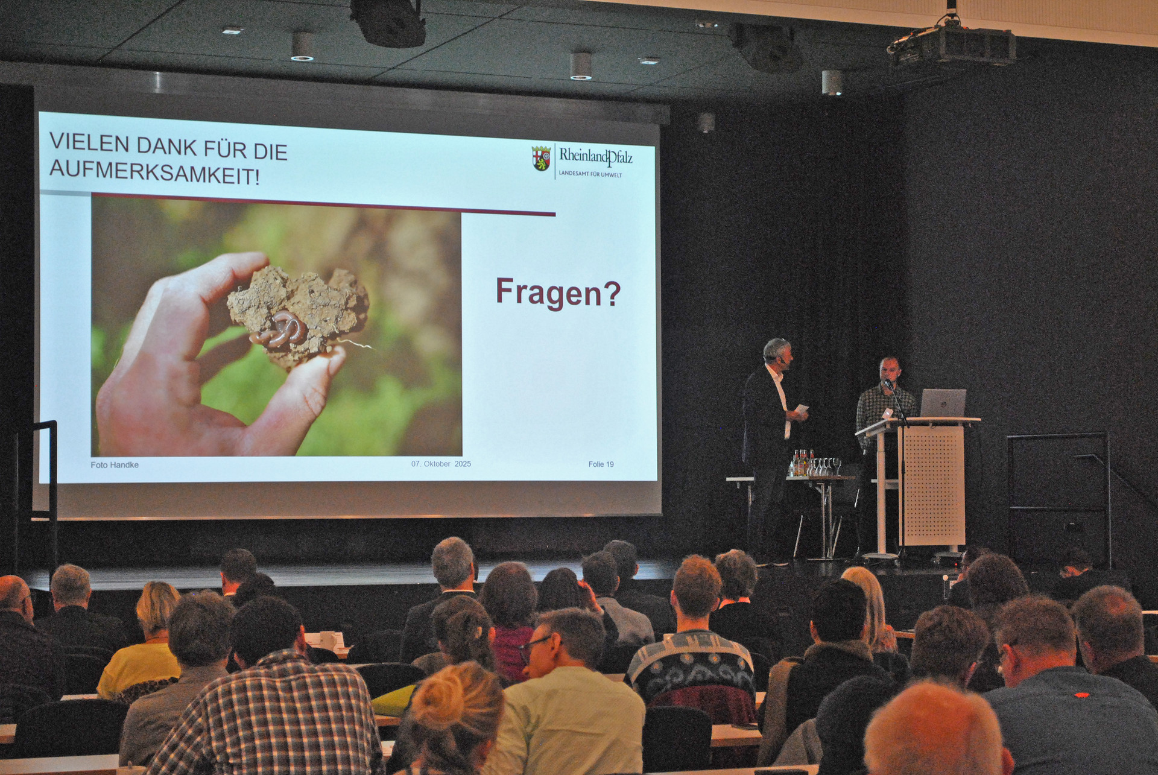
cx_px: 579
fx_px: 2415
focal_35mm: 75
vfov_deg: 18.2
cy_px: 388
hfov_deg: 27.0
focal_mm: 50
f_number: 5.6
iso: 900
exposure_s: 1/30
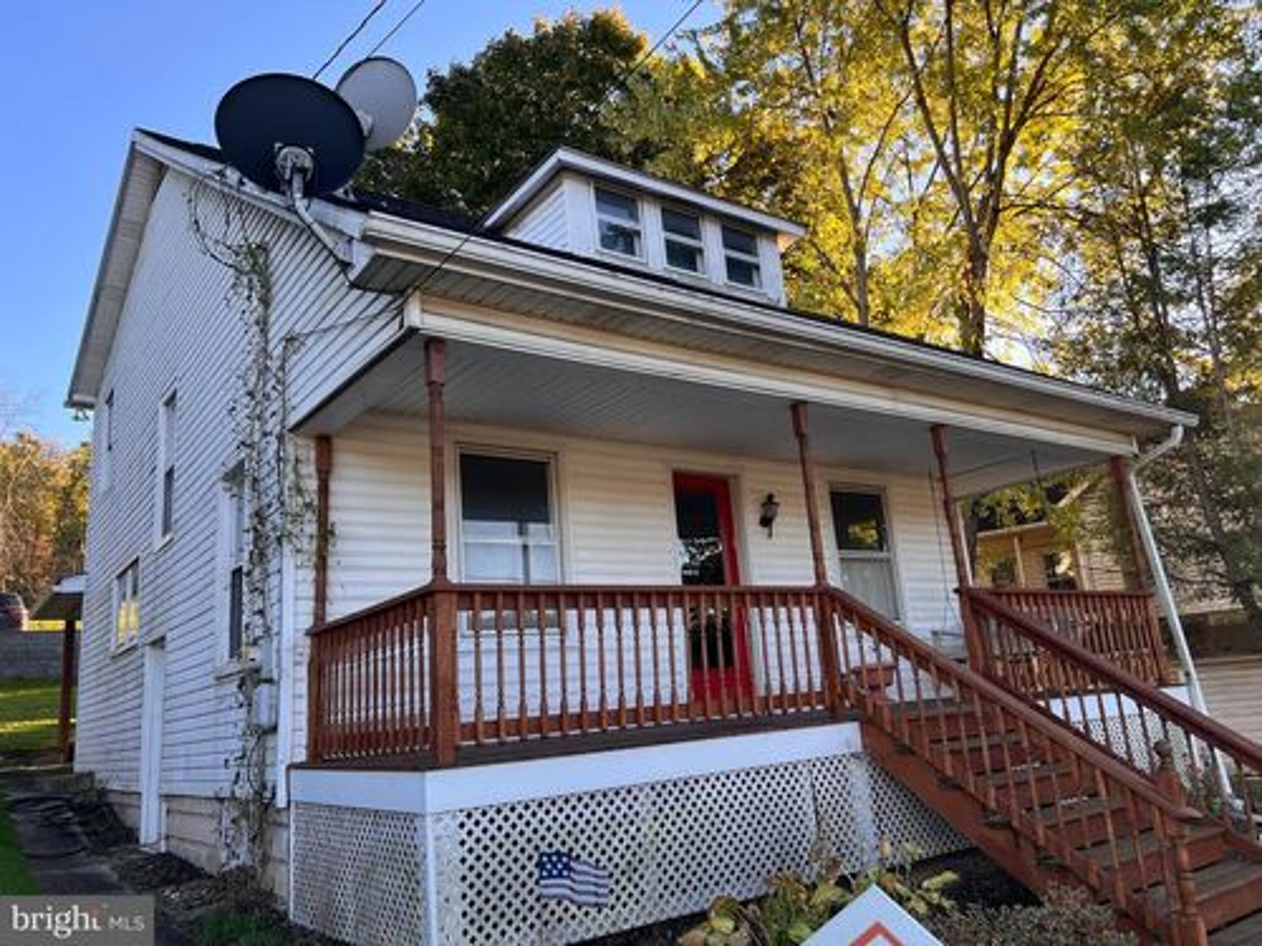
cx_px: 631
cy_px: 473
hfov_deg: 67.3
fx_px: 948
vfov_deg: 53.1
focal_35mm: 26
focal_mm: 5.7
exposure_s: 1/404
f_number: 1.5
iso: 50
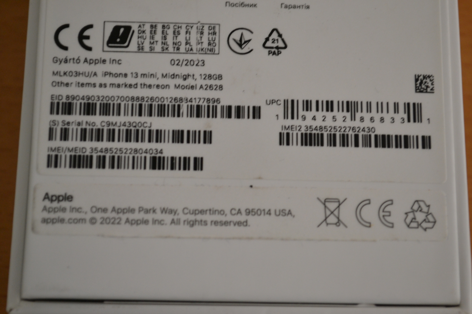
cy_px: 157
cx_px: 236
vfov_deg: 18.9
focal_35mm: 72
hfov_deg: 28.1
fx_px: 944
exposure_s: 1/60
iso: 720
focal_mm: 48
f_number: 5.3
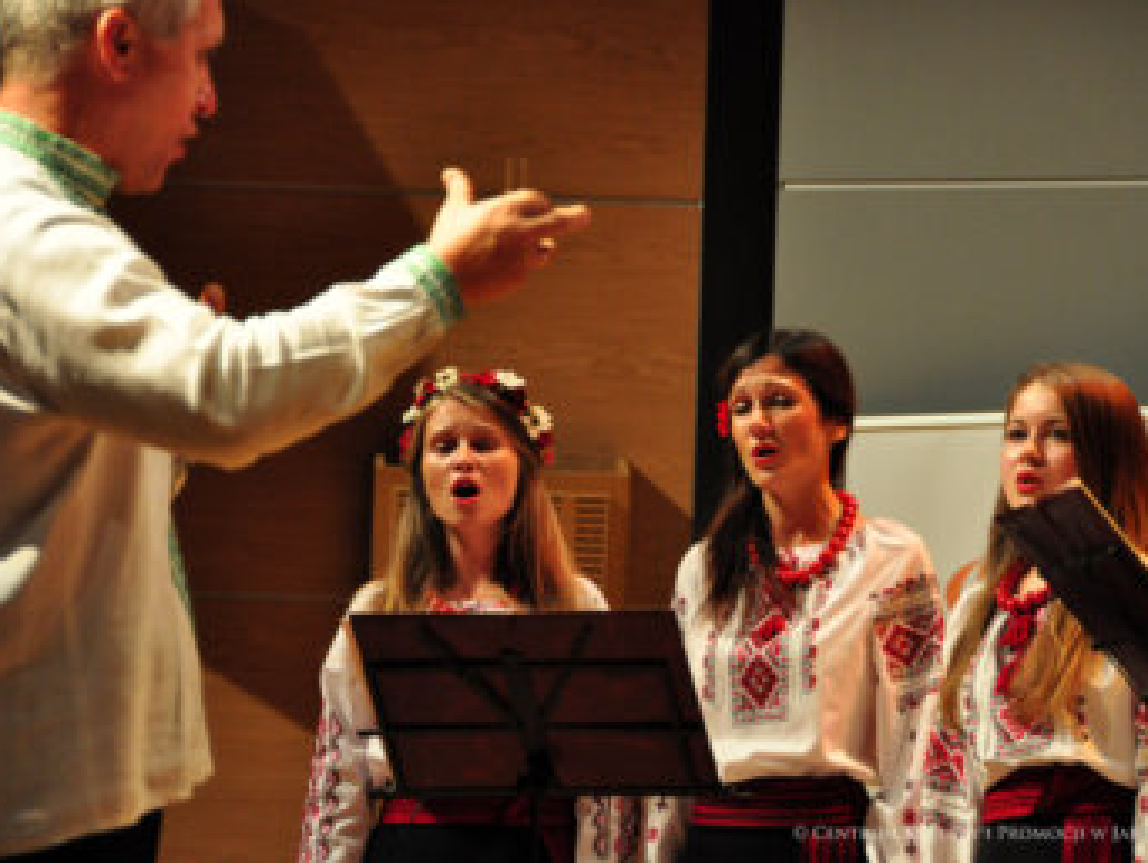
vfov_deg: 7.5
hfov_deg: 10.0
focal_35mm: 197
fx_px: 6538
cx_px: 608
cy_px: 432
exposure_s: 1/60
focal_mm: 120
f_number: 5.3
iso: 1600
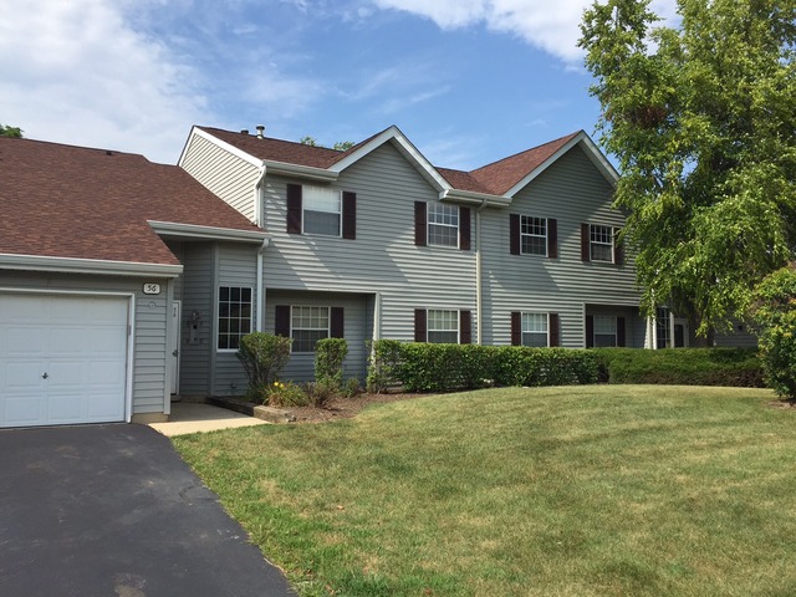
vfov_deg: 48.2
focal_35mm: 29
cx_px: 398
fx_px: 667
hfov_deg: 61.7
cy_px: 298
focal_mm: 4.15
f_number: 2.2
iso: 32
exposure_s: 1/2326
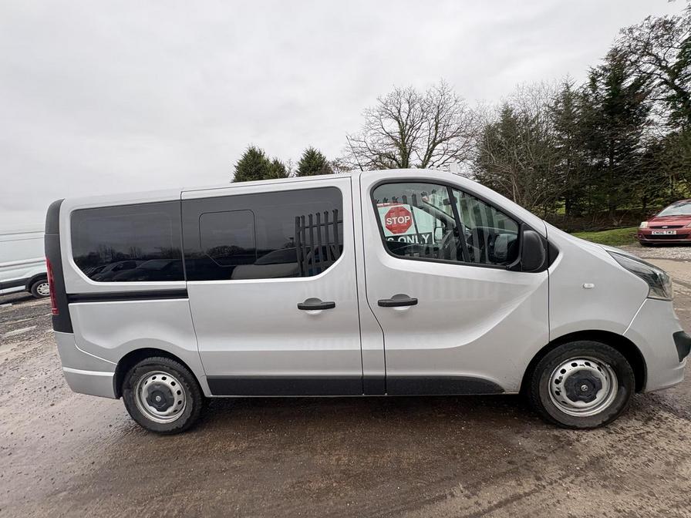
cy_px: 259
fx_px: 279
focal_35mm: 14
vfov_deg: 85.7
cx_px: 346
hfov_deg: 102.1
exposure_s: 1/99
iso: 40
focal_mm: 2.22
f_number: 2.2
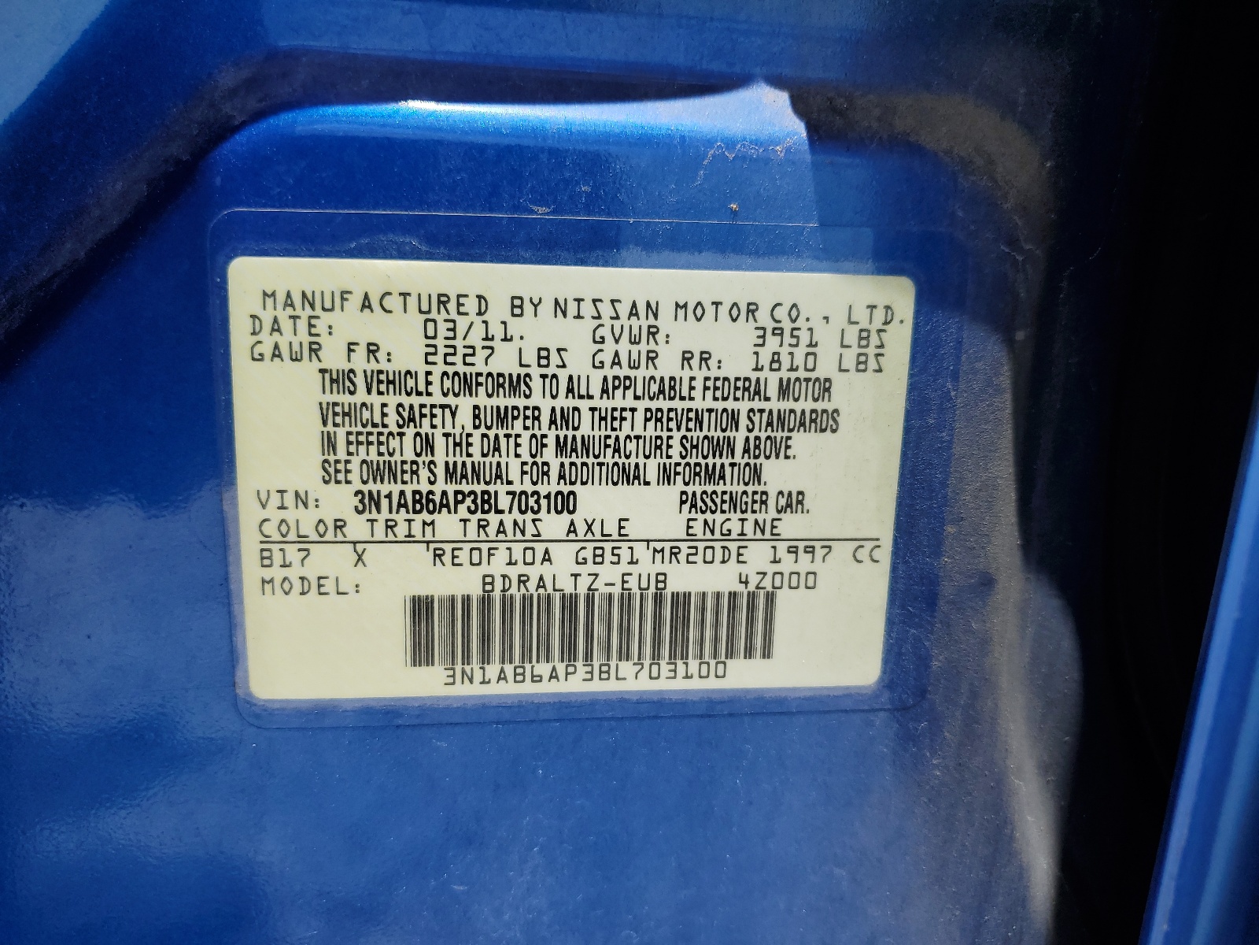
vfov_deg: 53.1
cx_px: 630
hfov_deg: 67.3
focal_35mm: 26
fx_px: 946
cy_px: 472
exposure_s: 1/3333
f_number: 1.5
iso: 50
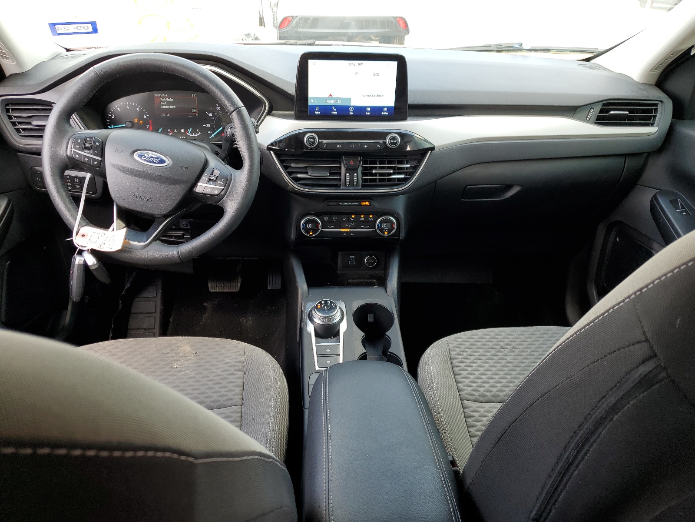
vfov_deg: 53.1
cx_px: 348
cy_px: 261
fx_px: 522
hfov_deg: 67.3
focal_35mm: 26
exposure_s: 1/132
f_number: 1.5
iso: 50
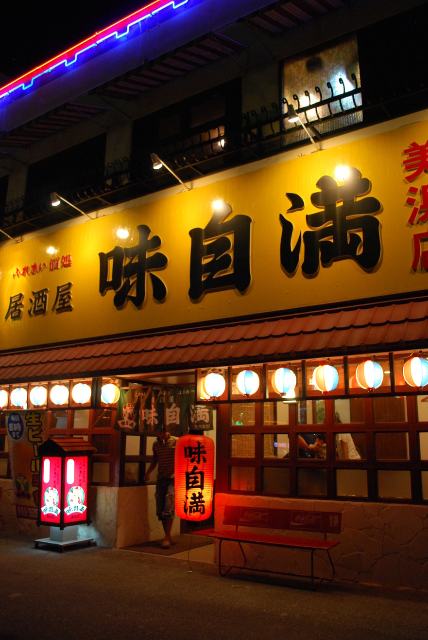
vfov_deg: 61.9
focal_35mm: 30
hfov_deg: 43.7
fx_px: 533
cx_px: 214
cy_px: 320
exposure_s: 1/30
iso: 720
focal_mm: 20
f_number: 3.8
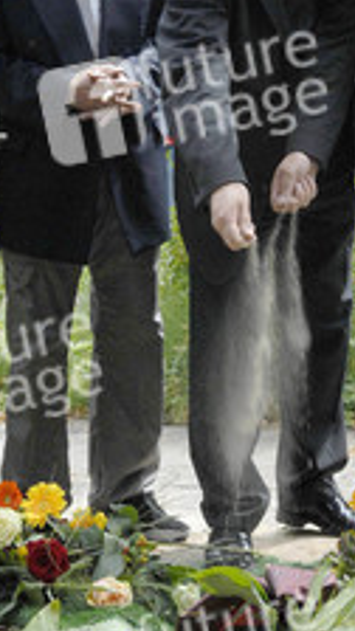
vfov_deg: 23.6
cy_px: 239
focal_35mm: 90
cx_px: 268
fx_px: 1506
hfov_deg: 13.4
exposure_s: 1/200
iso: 400
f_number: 9
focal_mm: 32
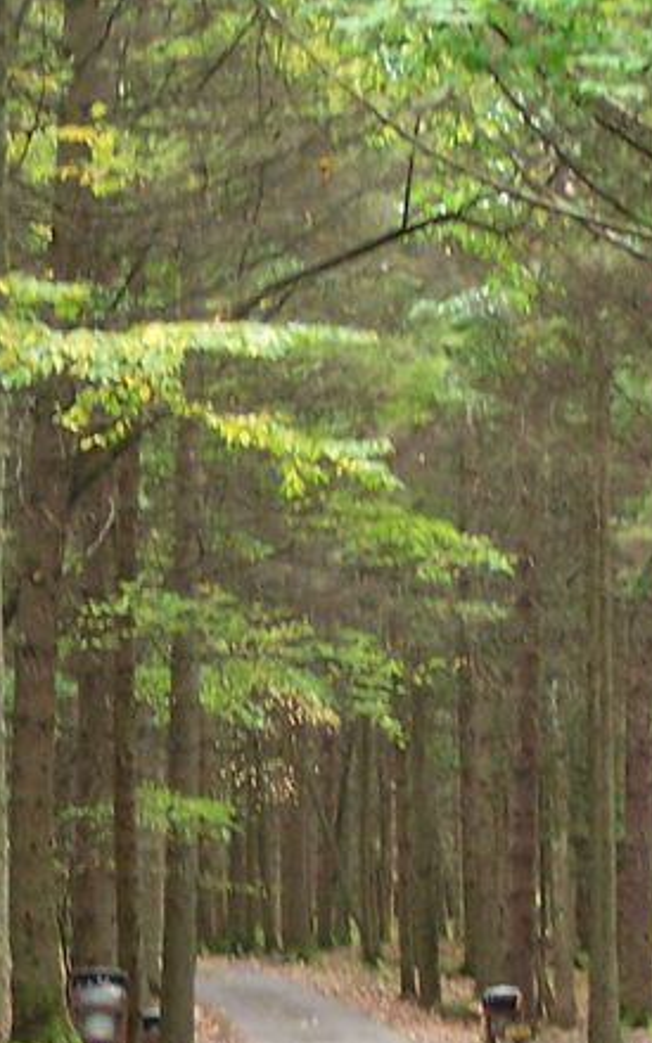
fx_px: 5203
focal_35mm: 183
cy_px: 725
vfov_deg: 11.4
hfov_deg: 7.2
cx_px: 197
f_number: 3.1
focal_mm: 9.8
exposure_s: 1/30
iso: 140
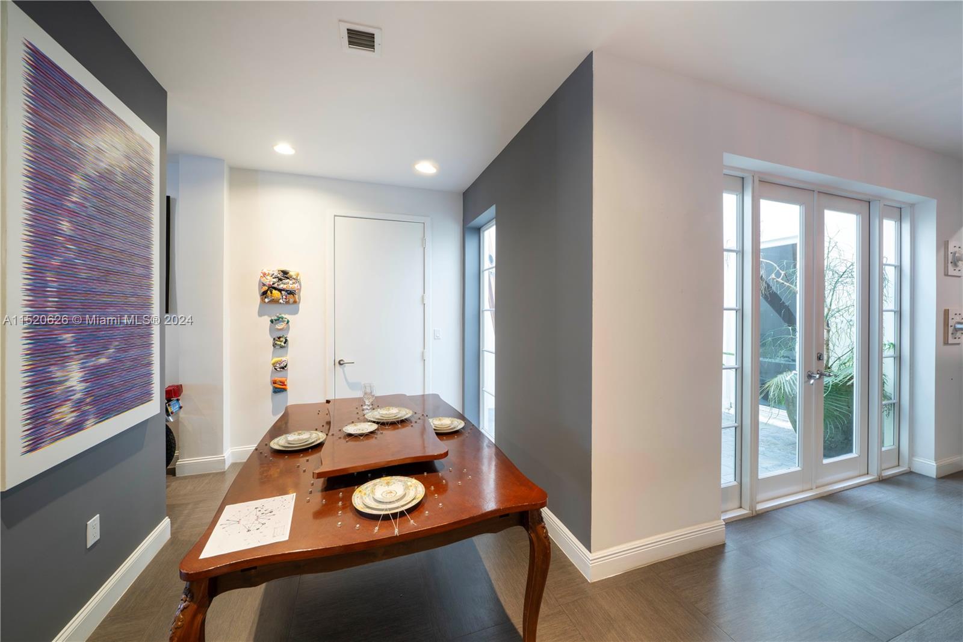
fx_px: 321
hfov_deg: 112.6
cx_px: 482
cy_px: 321
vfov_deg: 90.0
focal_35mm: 12
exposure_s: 1/1.43
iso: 125
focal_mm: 12
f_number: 6.7
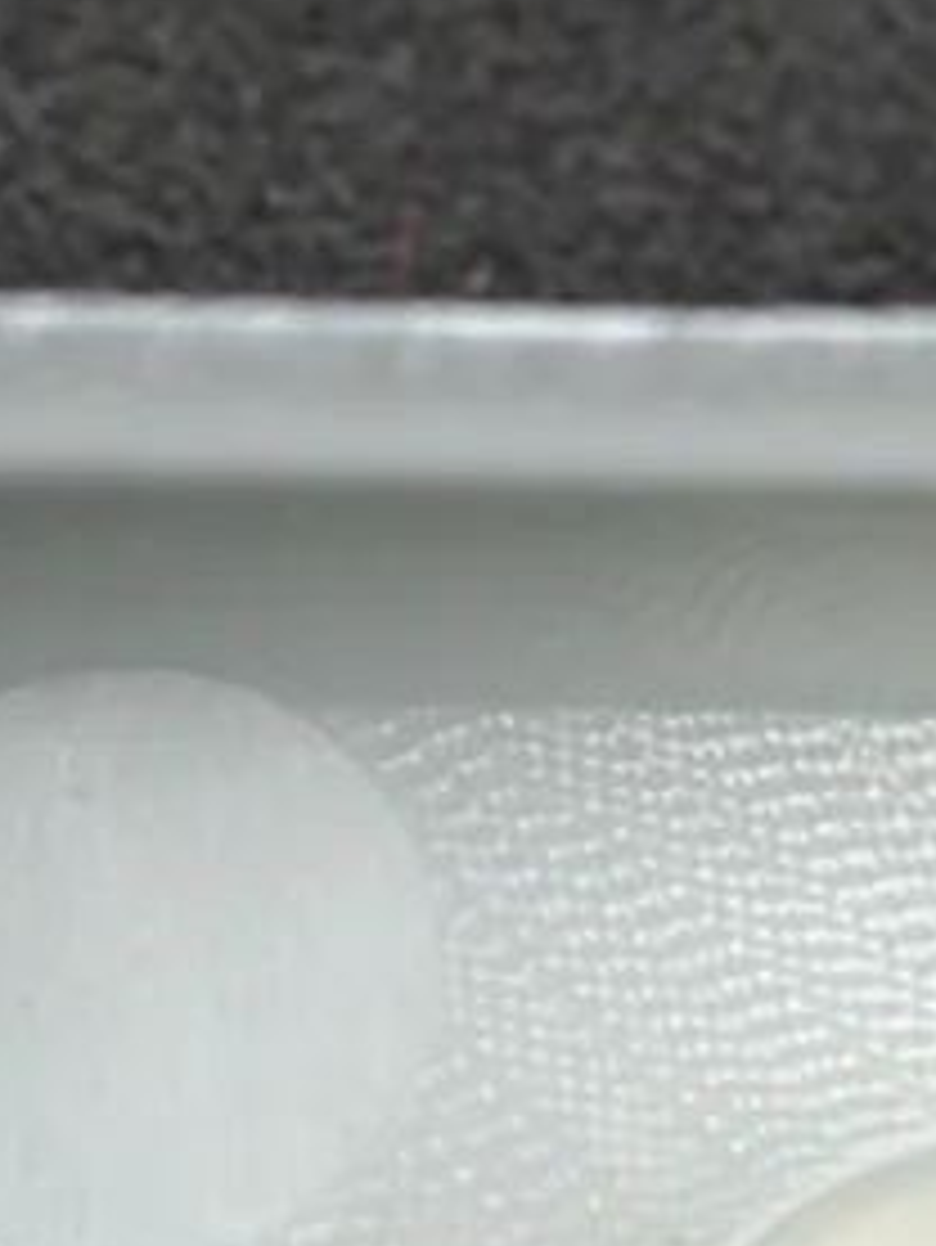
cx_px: 945
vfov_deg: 4.5
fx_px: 15743
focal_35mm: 437
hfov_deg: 3.4
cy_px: 1658
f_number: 13
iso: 640
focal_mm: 105
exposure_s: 1/100
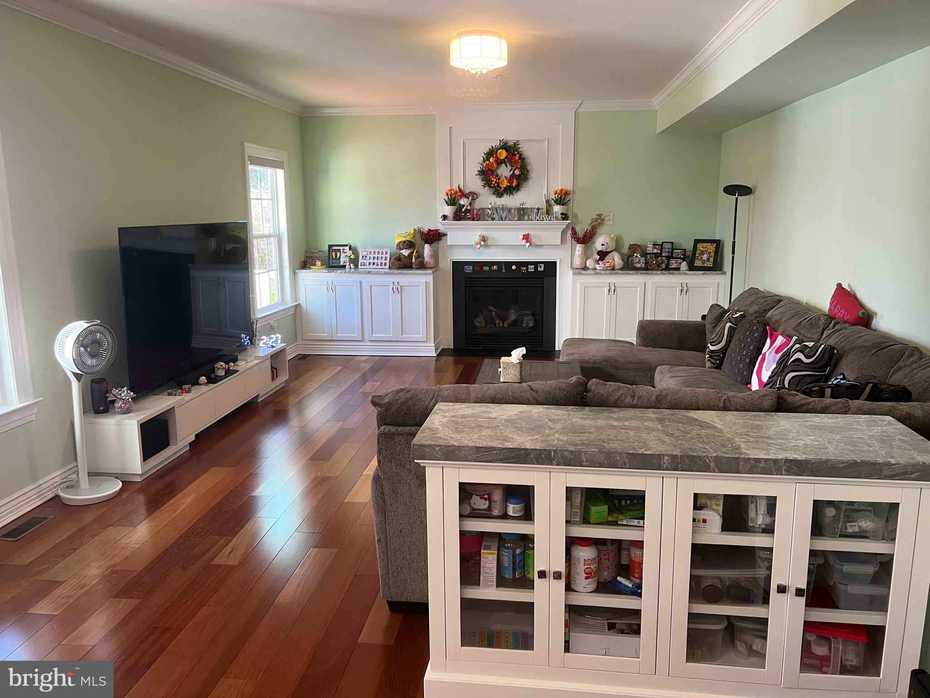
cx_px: 465
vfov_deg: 53.1
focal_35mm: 26
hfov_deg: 67.3
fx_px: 699
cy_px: 349
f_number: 1.5
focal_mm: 5.7
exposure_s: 1/60
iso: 80
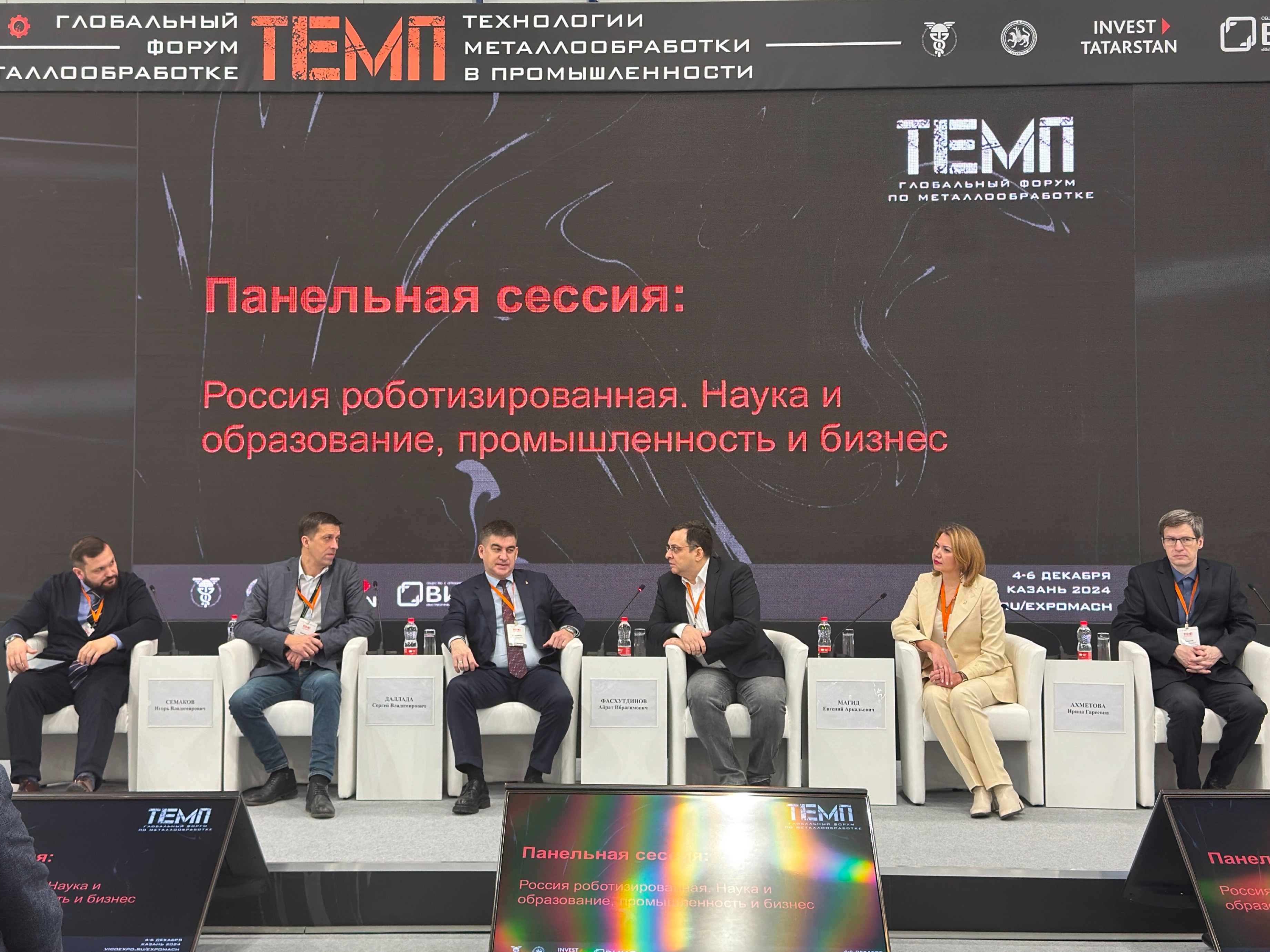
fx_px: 1724
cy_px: 442
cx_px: 595
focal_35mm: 47
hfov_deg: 40.4
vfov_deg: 30.9
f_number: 1.78
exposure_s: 1/60
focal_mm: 6.76
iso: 160
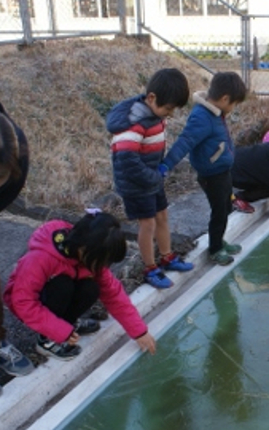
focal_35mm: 51
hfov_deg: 23.6
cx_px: 306
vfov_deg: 39.5
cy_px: 234
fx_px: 598
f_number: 7.1
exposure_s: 1/60
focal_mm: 20
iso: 100
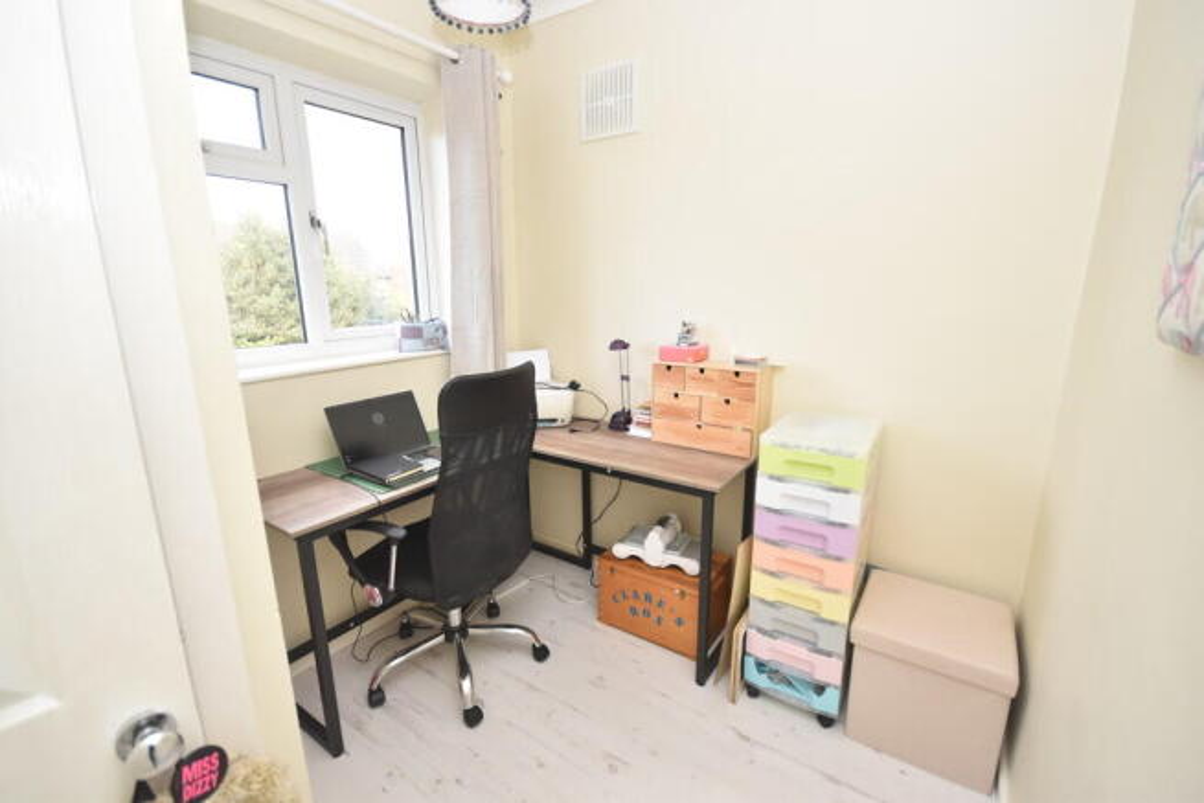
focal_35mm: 15
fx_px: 502
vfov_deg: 77.4
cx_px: 602
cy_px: 402
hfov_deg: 100.4
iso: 800
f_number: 4
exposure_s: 1/125
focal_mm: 10
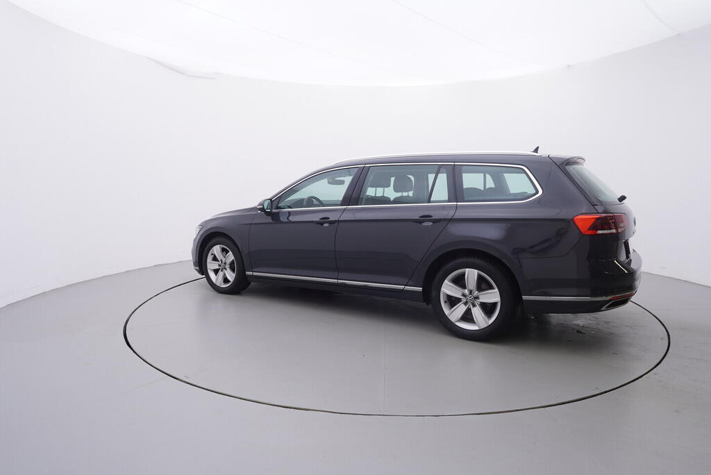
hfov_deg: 77.3
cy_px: 238
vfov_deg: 56.2
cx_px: 356
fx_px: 445
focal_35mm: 22
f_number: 5
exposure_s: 1/80
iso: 200
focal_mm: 15
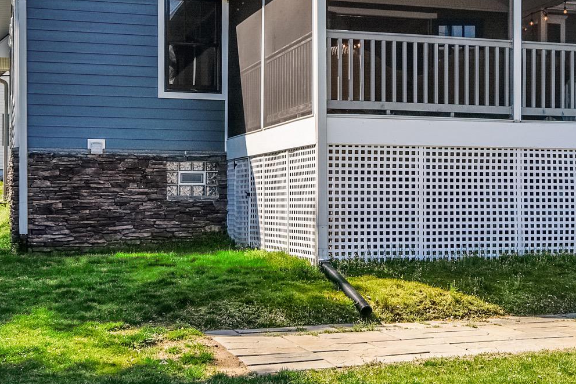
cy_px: 17
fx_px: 1024
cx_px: 369
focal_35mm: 64
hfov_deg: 31.2
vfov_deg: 20.7
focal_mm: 31
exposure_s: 1/250
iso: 100
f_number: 8
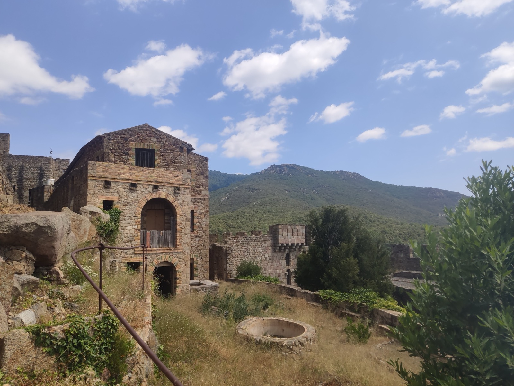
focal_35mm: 26
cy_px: 193
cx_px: 257
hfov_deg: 67.3
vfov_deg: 53.1
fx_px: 386
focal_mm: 4.75
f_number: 1.75
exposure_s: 1/1874
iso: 112
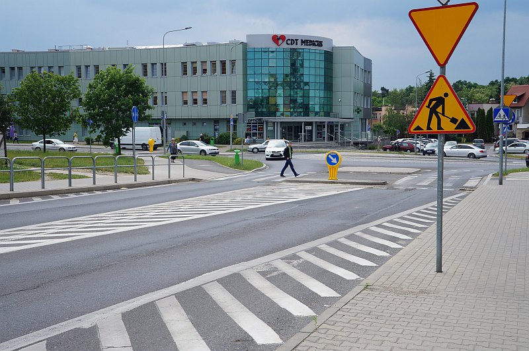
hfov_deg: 43.7
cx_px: 264
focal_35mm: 45
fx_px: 660
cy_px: 176
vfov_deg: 29.8
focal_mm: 30
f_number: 13
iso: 200
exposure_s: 1/250
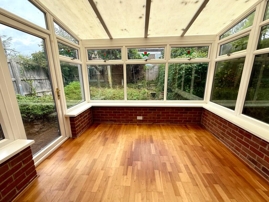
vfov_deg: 85.7
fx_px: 109
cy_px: 101
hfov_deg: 102.1
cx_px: 134
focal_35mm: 14
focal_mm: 2.22
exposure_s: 1/408
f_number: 2.2
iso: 50
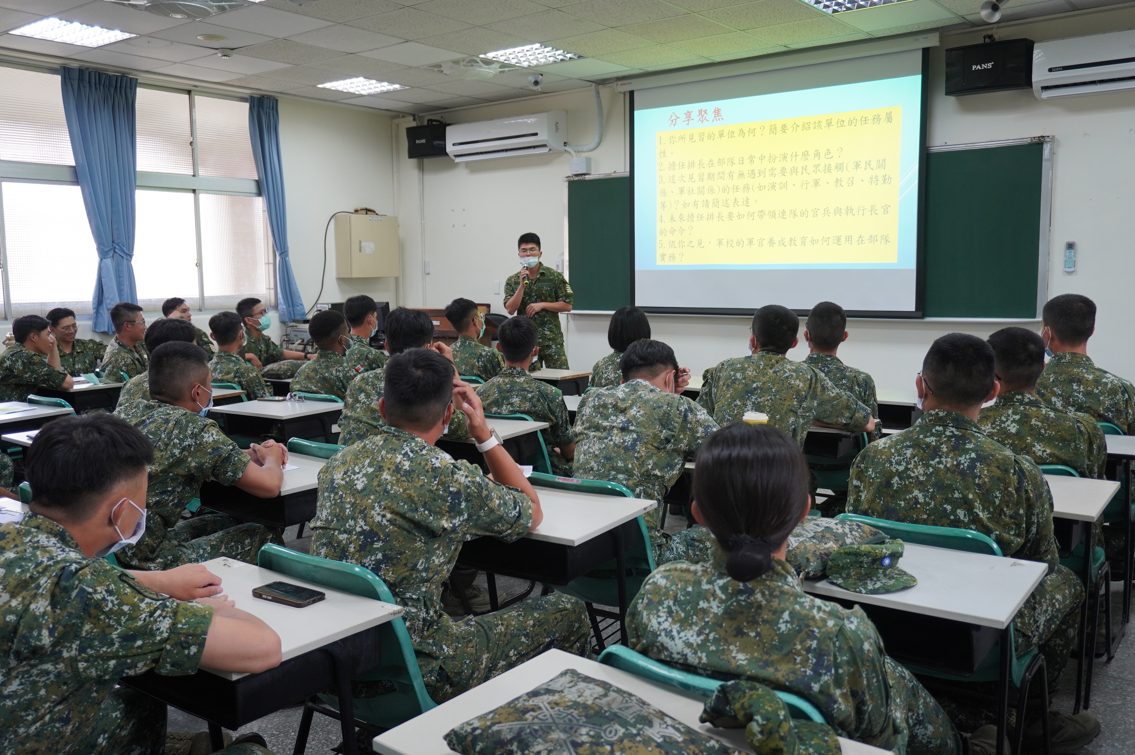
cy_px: 378
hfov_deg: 62.0
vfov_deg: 43.5
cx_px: 568
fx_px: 945
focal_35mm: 30
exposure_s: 1/60
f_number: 4
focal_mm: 20
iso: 320
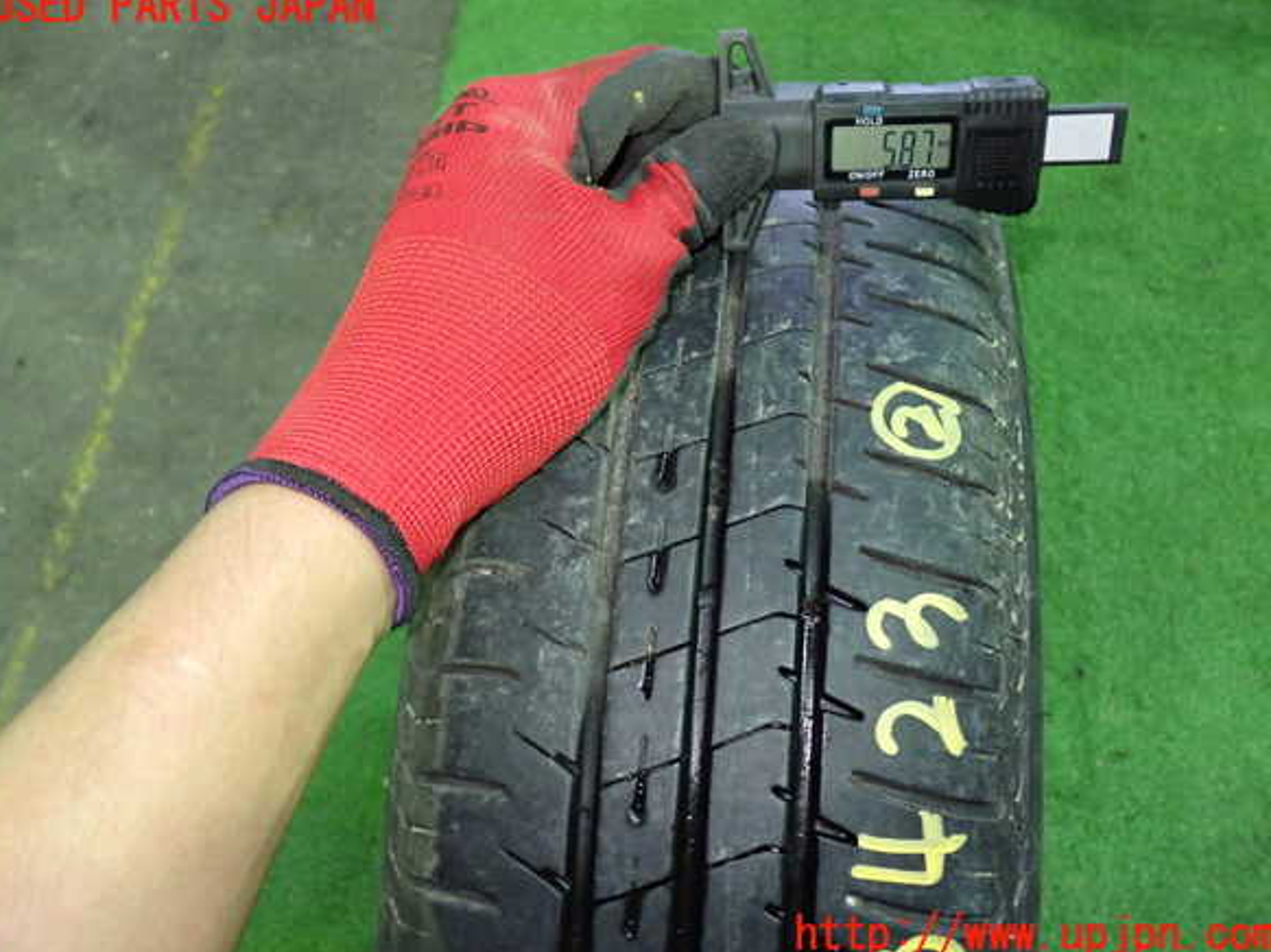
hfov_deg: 55.4
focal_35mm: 33
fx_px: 1211
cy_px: 472
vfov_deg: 42.9
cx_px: 633
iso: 800
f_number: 2.4
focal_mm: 5.79
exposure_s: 1/30
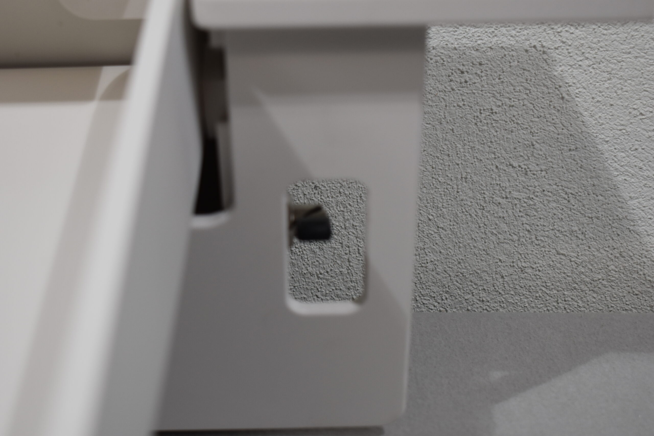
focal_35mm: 60
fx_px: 1090
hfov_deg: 33.4
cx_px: 327
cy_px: 218
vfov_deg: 22.6
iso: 400
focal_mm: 40
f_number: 5.6
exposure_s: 1/125
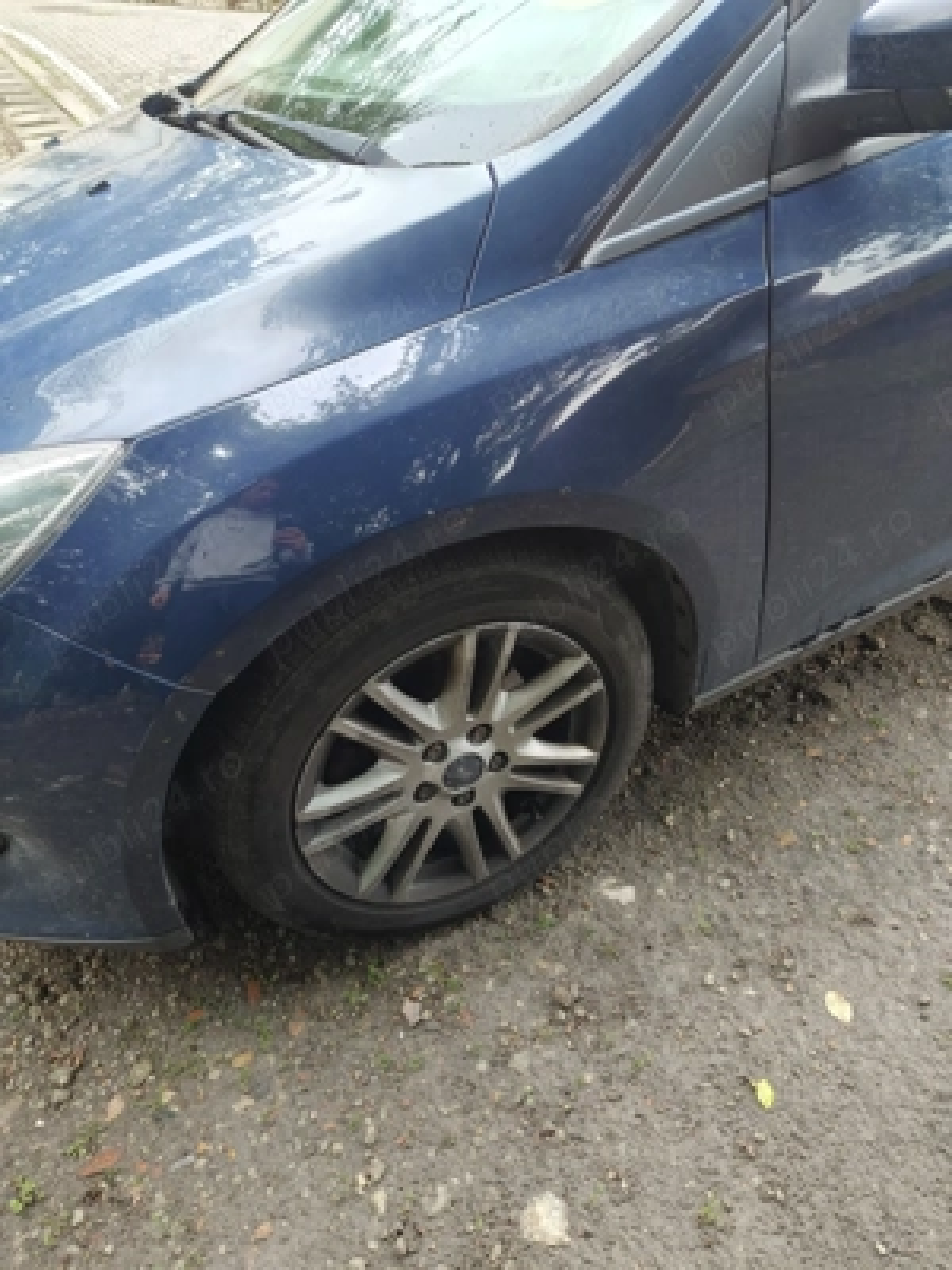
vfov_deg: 71.6
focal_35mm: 24
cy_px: 635
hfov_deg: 56.8
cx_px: 476
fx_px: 880
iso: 200
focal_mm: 5.59
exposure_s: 1/100
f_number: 1.8
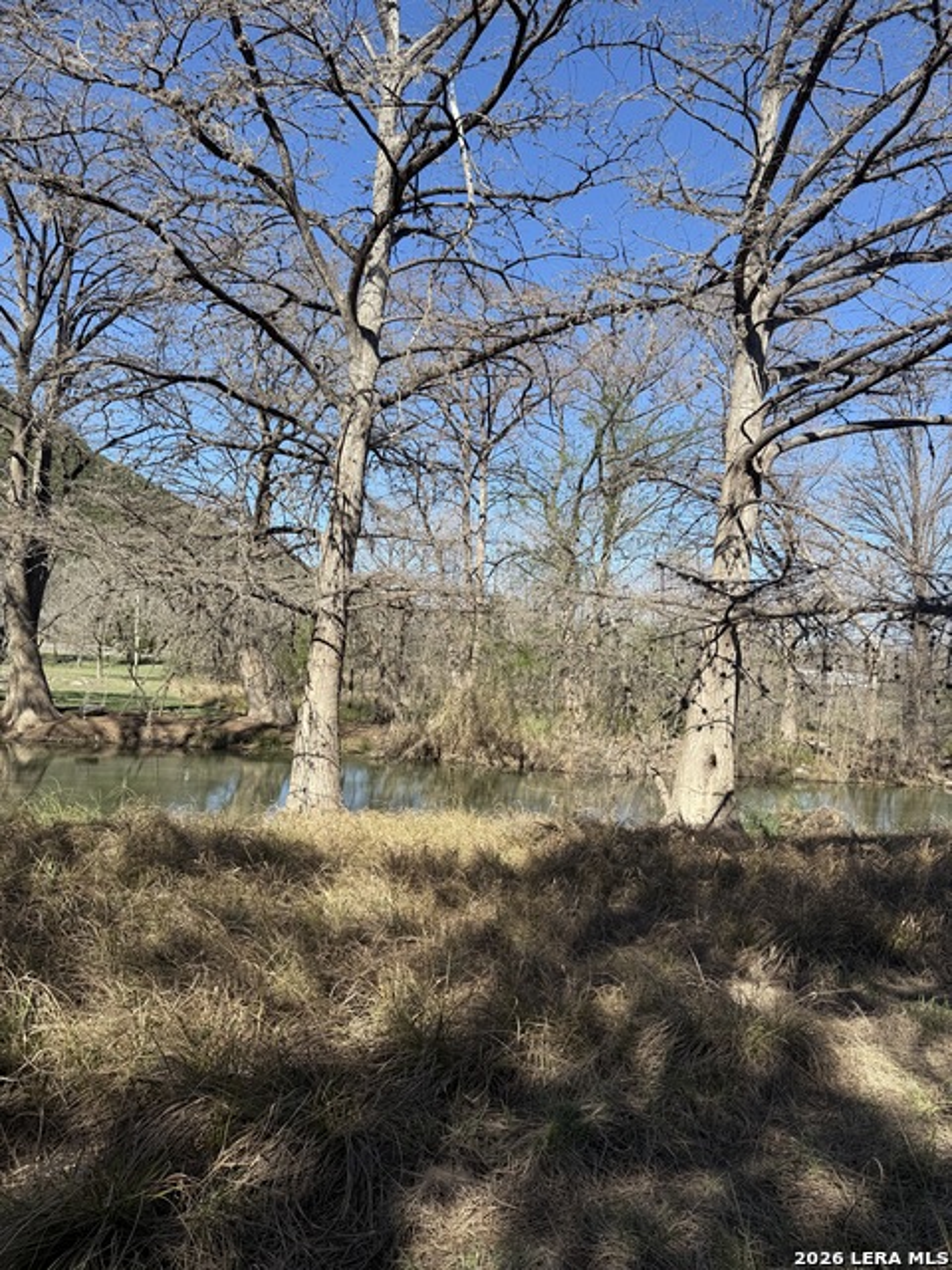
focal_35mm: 24
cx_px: 476
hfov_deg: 56.8
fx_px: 880
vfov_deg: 71.6
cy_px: 635
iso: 80
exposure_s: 1/2525
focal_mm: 6.76
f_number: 1.78
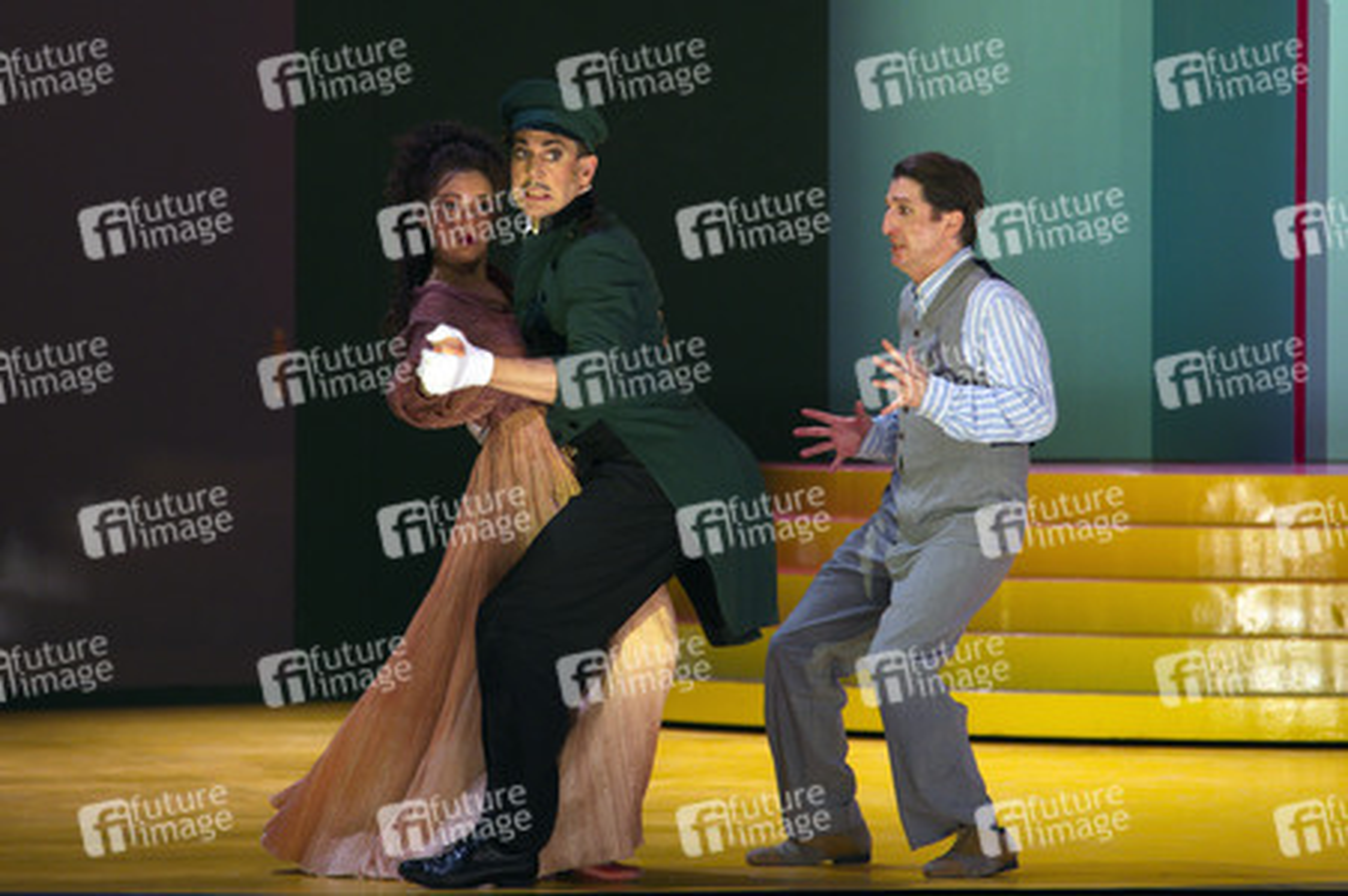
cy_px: 448
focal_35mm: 160
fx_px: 5987
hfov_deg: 12.8
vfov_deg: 8.6
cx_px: 674
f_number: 5
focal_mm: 160
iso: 1600
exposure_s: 1/320
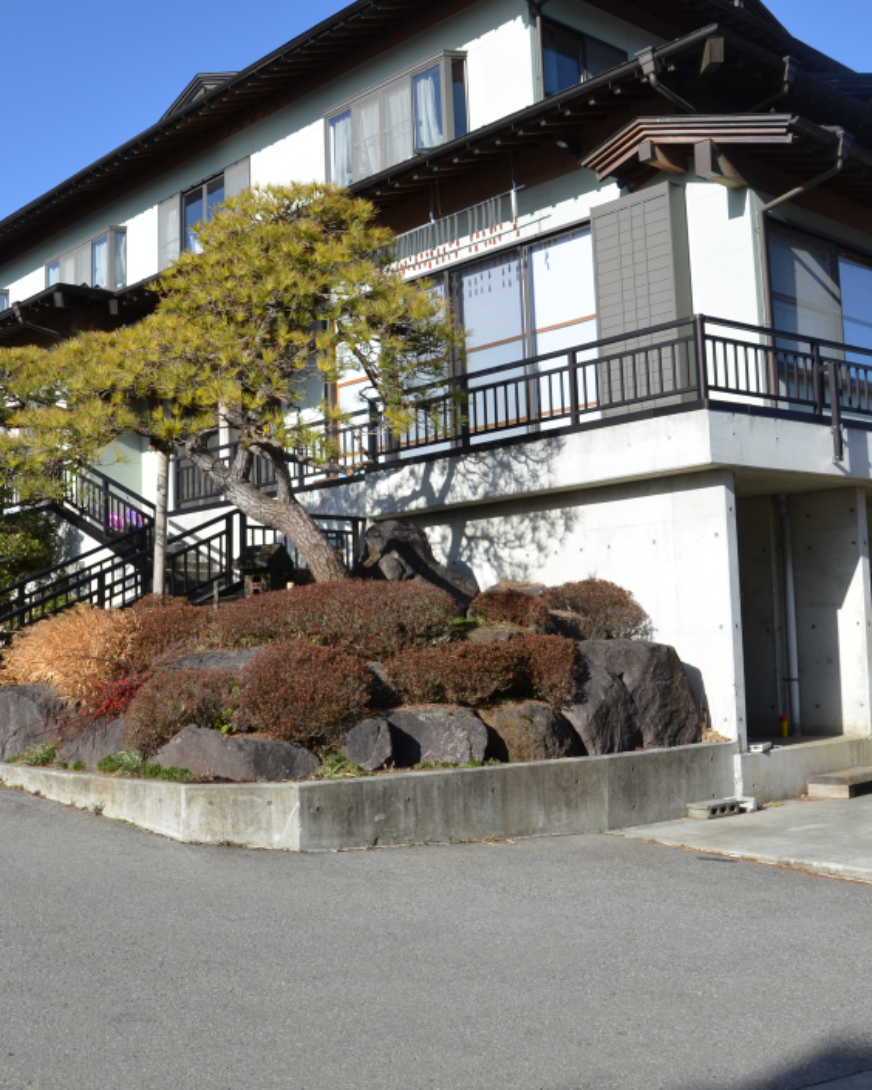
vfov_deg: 46.8
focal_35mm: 39
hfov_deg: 38.1
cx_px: 359
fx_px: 1258
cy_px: 537
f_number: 8
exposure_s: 1/250
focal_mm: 18
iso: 125
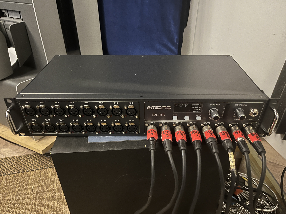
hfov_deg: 67.3
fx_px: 215
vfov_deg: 53.1
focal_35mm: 26
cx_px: 143
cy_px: 107
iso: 1000
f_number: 1.6
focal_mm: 5.1
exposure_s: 1/20
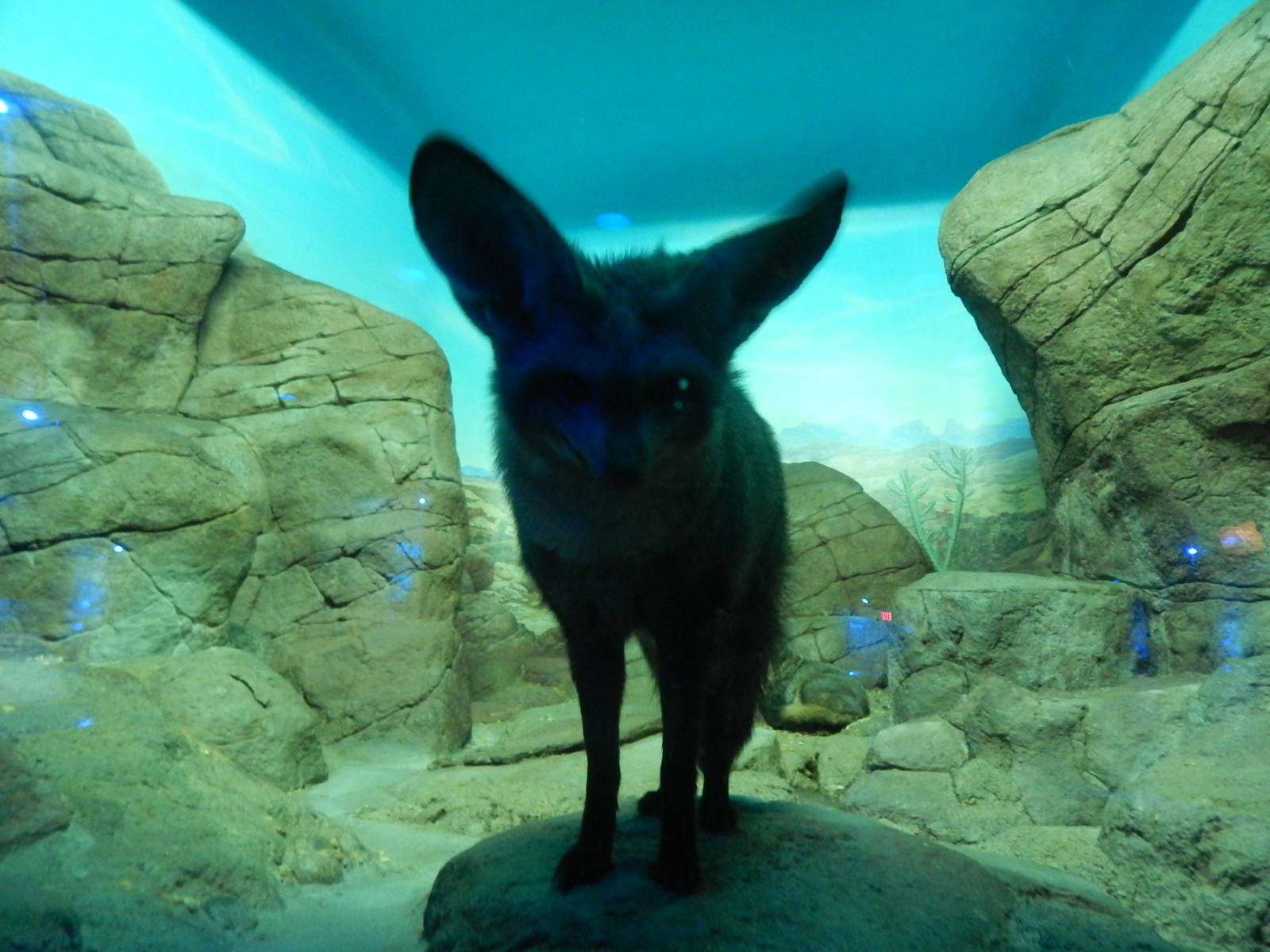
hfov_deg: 73.9
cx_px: 635
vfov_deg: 58.9
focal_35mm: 23
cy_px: 476
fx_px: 844
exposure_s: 1/3
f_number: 3
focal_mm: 4
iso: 800
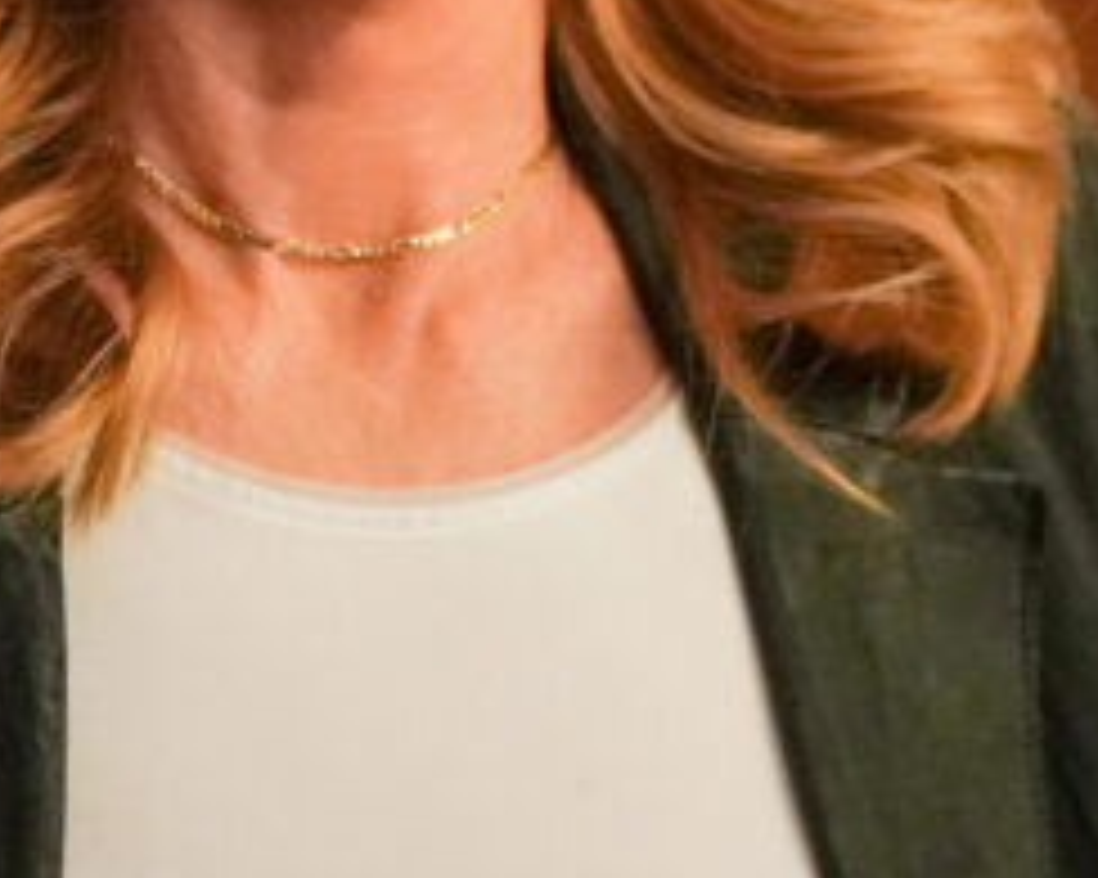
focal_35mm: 414
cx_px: 720
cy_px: 119
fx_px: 13448
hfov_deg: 4.7
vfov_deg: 3.7
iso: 5000
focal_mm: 105
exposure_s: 1/80
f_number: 2.8
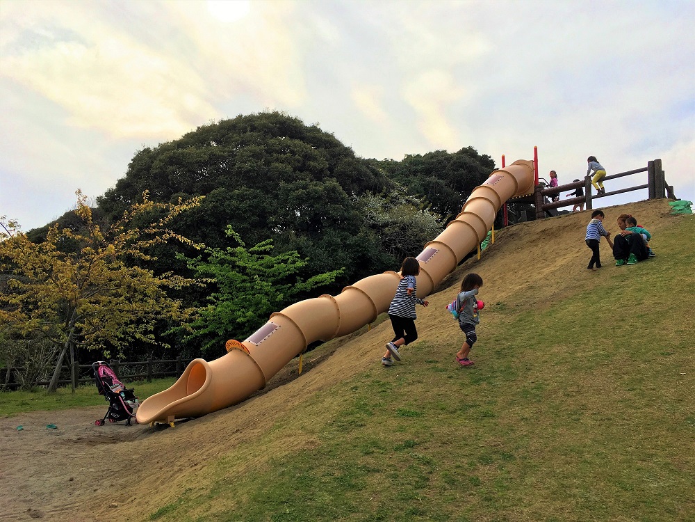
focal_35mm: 29
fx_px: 582
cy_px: 261
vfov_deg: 48.2
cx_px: 348
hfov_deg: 61.7
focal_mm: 4.15
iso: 25
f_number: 2.2
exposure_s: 1/1183
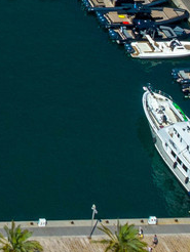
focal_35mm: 156
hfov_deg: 8.2
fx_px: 1140
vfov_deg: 11.2
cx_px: -360
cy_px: -293
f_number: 8
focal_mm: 12.3
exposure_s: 1/400
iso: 100
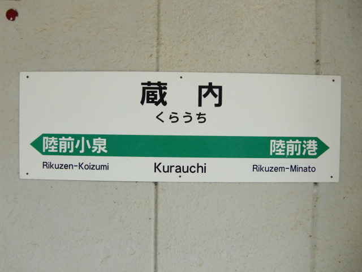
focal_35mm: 28
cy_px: 136
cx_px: 181
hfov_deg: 63.4
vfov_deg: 49.7
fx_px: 293
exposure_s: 1/60
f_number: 2.6
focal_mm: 4.9
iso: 640
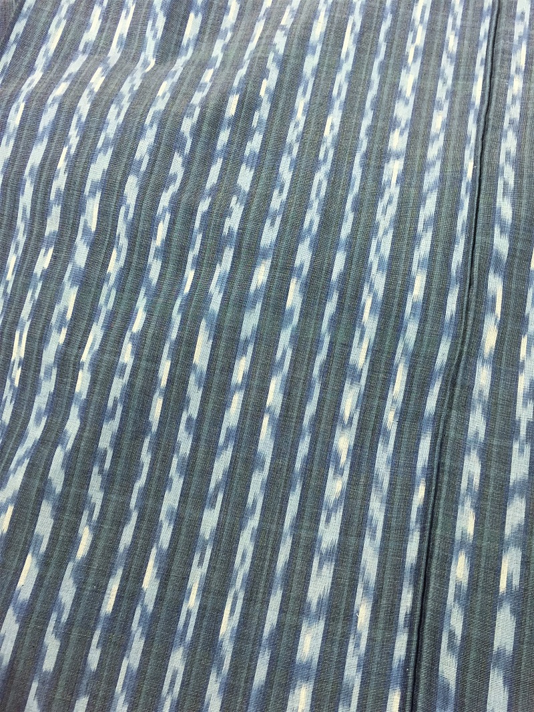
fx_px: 596
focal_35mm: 29
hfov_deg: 48.2
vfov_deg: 61.6
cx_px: 267
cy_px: 356
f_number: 2.2
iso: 32
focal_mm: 4.15
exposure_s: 1/30
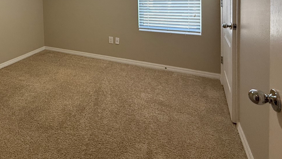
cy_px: -1
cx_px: 80
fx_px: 187
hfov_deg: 70.4
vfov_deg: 40.2
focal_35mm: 25
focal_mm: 2.22
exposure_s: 1/120
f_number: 2.2
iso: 250
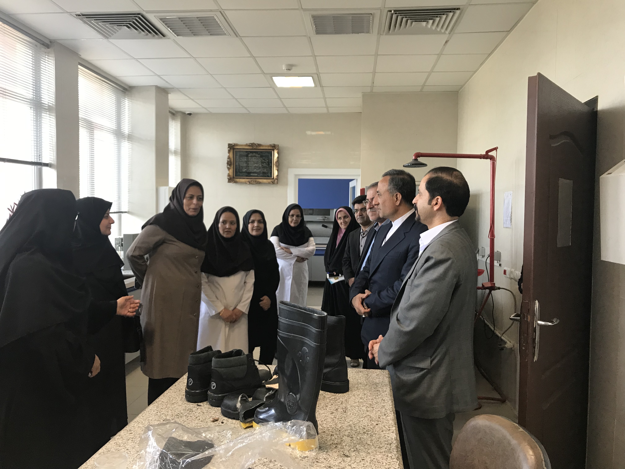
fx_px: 506
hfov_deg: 63.4
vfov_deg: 49.7
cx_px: 312
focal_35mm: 28
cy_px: 234
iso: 25
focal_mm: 3.99
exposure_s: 1/33
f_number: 1.8
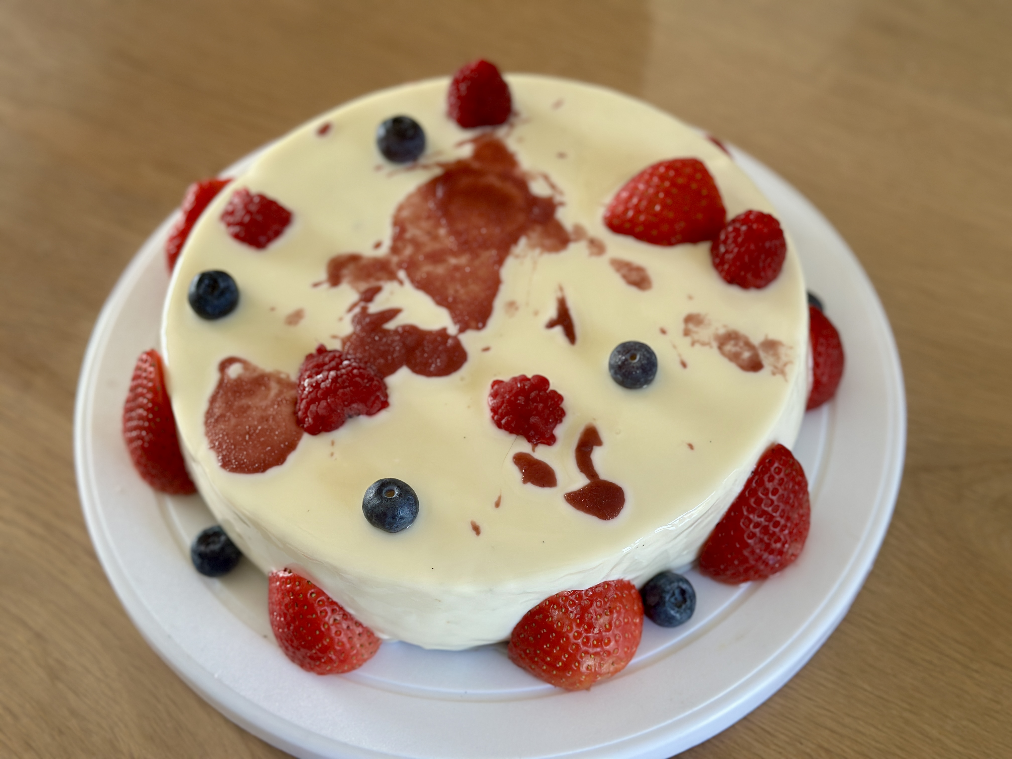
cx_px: 506
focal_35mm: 48
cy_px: 380
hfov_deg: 39.7
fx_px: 1403
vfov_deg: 30.3
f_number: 1.78
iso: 100
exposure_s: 1/121
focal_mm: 6.86
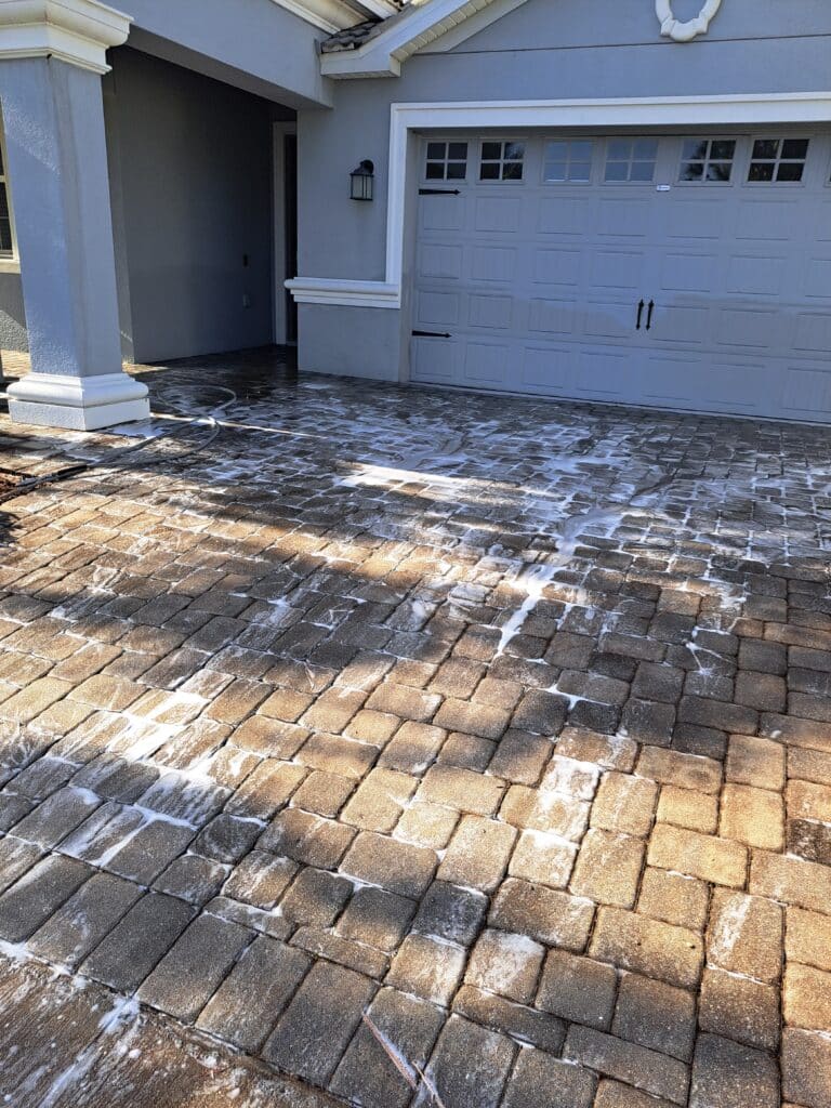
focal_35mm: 24
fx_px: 768
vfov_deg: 71.6
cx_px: 416
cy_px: 554
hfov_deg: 56.8
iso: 50
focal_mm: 5.23
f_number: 1.8
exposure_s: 1/515
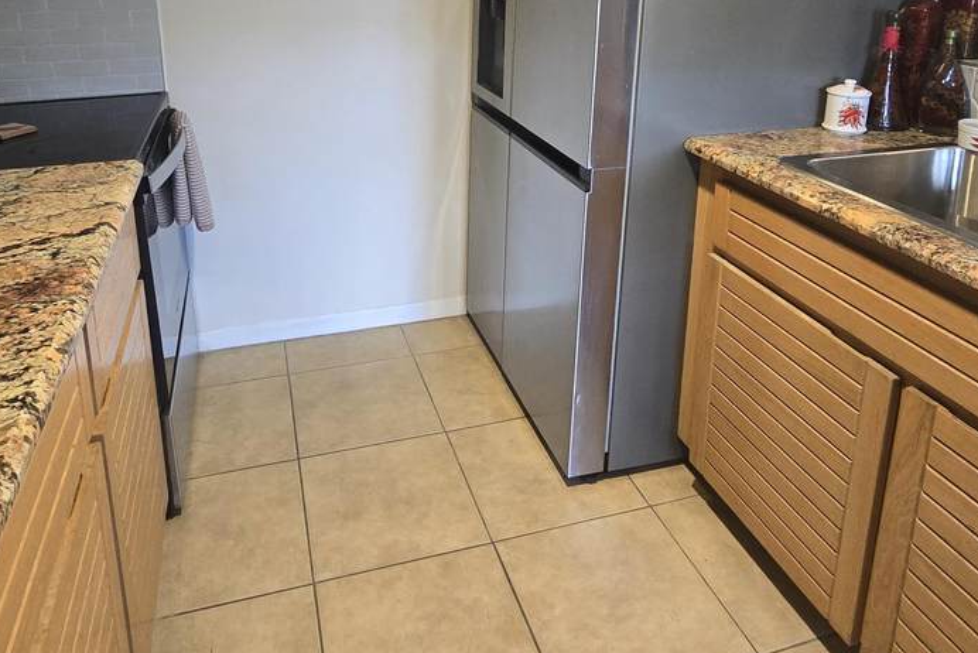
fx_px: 679
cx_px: 445
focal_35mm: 25
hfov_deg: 71.3
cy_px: 110
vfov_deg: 47.8
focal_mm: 2.2
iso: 500
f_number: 2.2
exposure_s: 1/60
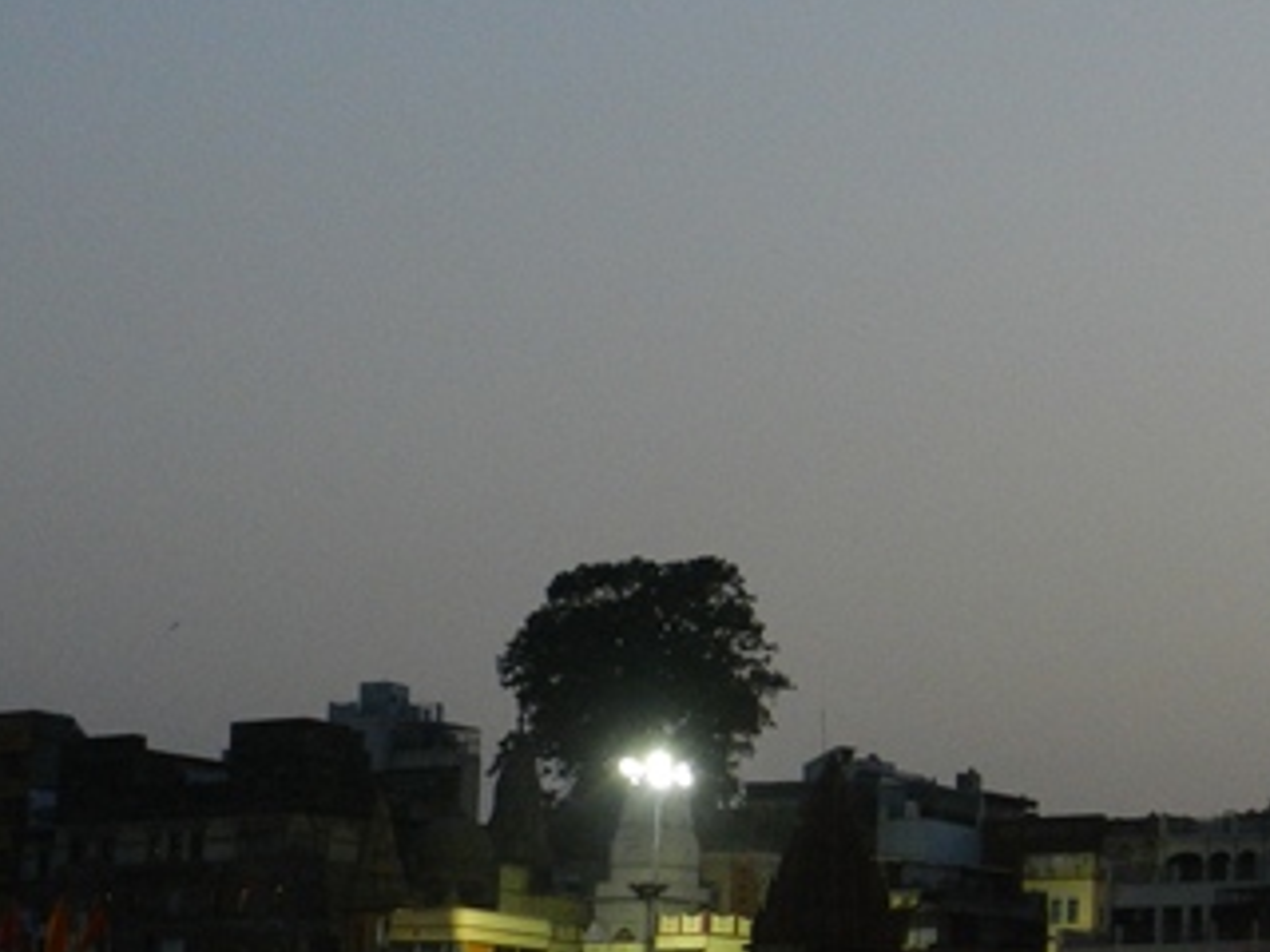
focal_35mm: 120
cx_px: 941
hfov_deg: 16.3
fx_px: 4403
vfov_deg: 12.3
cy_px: 801
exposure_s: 1/15
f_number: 4.5
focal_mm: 10.9
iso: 560
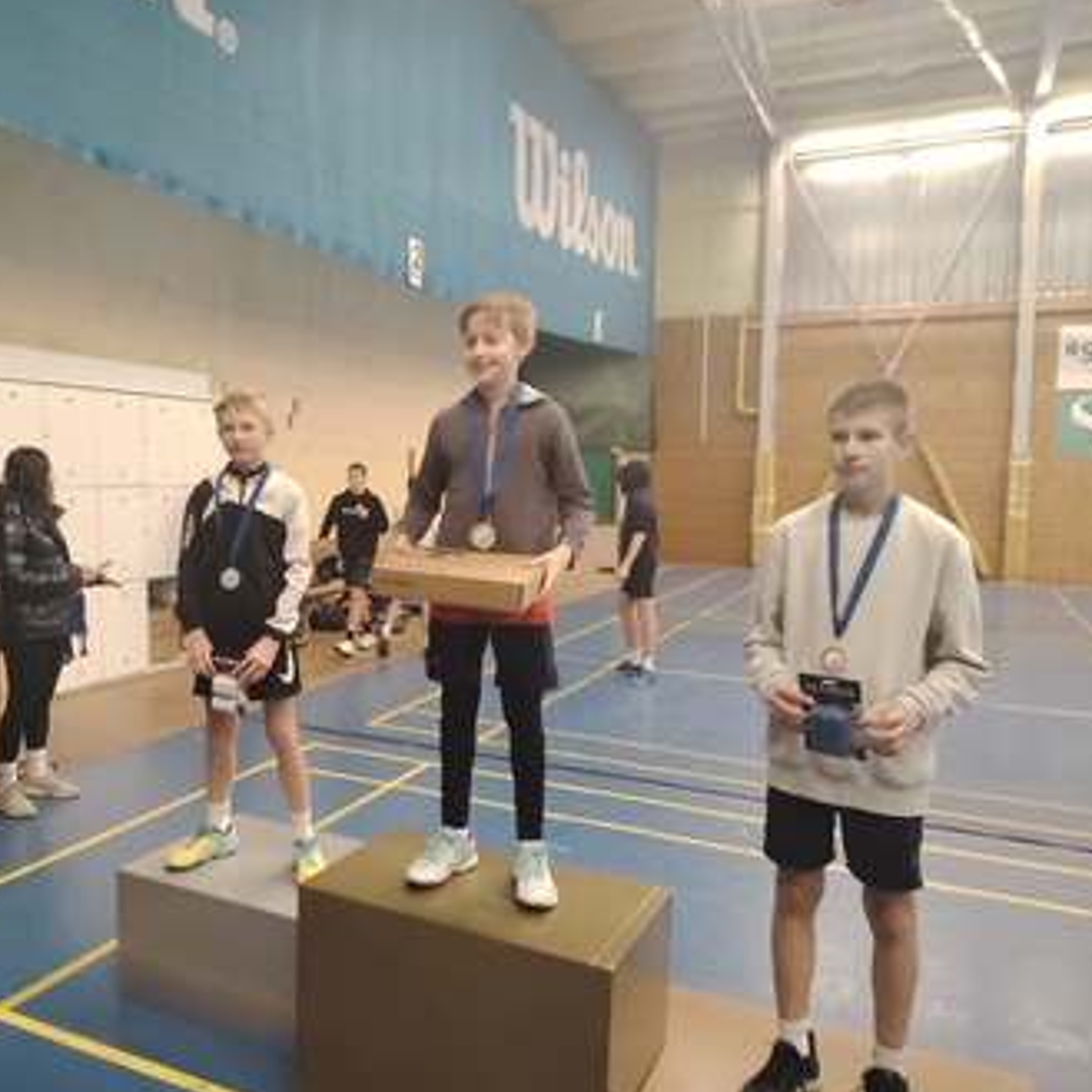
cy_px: 544
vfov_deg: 55.6
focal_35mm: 29
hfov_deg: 54.6
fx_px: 1035
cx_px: 375
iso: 5128
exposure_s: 1/100
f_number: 1.75
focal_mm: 5.25
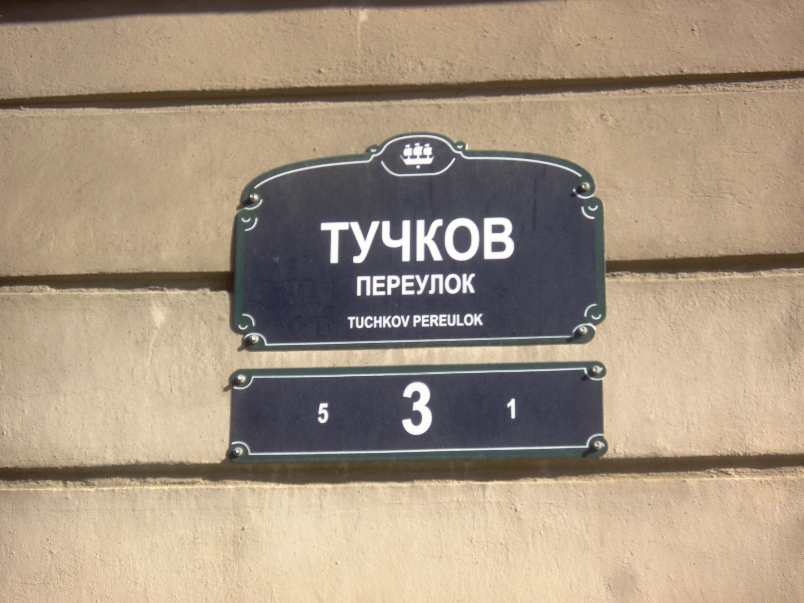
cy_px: 302
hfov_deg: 17.4
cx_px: 402
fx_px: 2625
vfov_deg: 13.1
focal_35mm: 113
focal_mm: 23.7
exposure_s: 1/160
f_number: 5.4
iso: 64
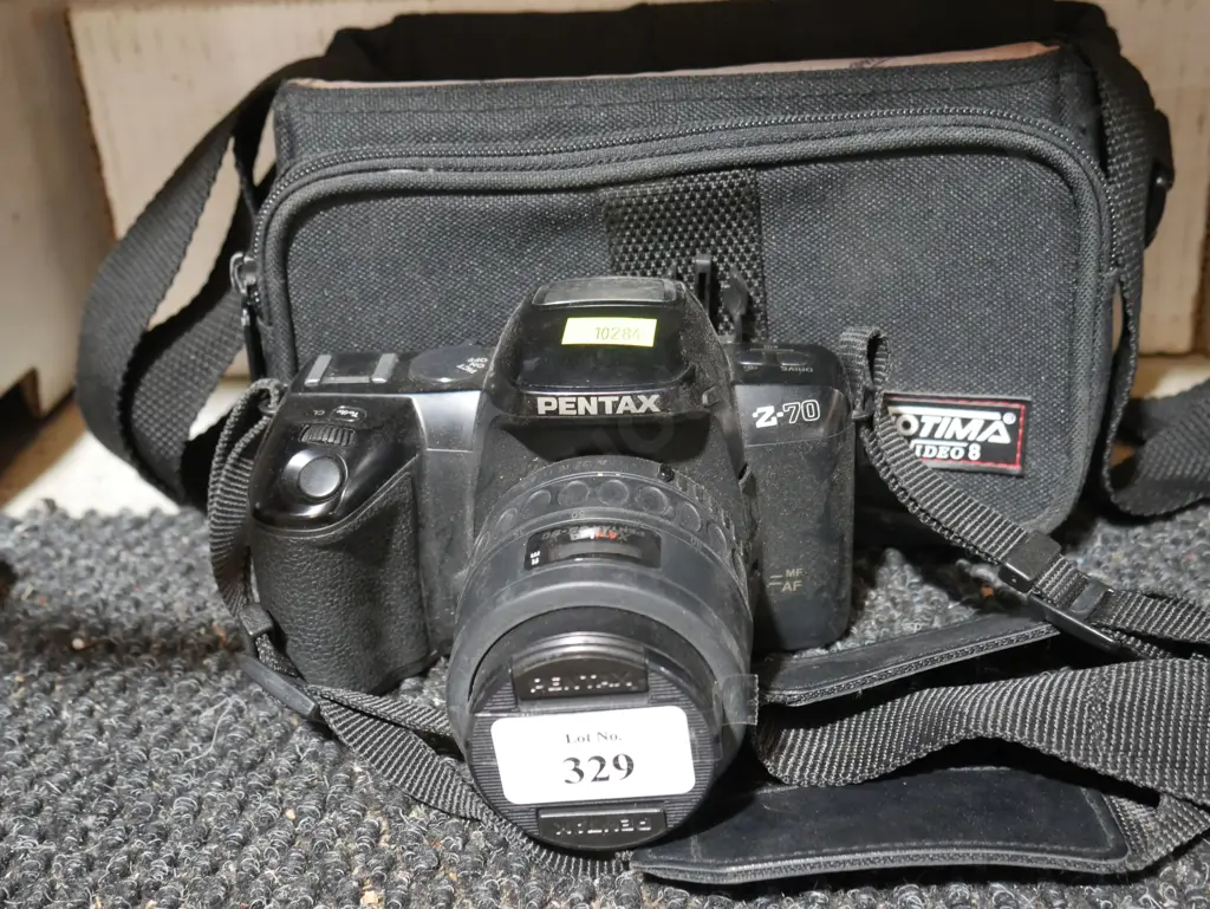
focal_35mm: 44
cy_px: 454
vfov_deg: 32.9
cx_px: 605
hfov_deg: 42.9
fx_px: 1539
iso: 2500
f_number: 4.7
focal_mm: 22
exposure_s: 1/60
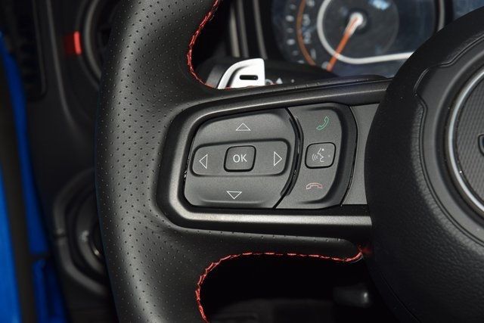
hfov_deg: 19.5
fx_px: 1412
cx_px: 242
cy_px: 162
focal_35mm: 105
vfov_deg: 13.0
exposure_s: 1/125
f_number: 8
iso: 100
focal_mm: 70
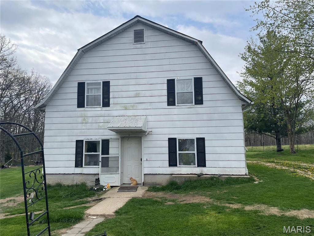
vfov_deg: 53.1
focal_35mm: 26
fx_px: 236
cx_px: 157
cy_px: 118
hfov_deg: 67.3
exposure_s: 1/2212
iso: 32
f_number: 1.6
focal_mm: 4.2
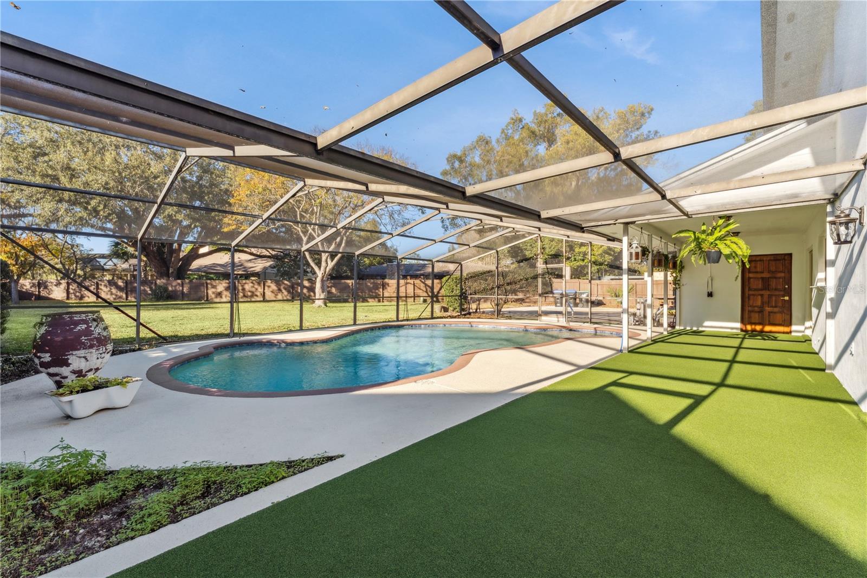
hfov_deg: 99.7
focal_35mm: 15
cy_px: 289
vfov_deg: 76.6
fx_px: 366
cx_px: 434
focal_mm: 15.2
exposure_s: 1/80
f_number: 11
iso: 100
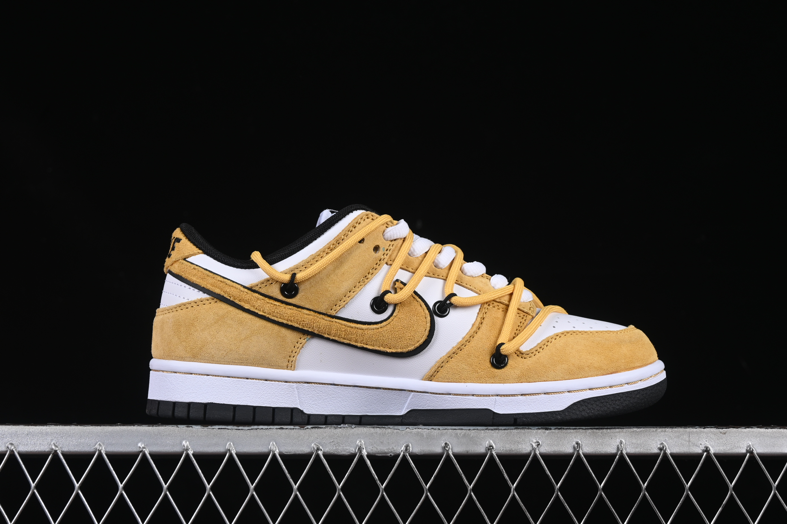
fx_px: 1639
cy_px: 262
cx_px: 394
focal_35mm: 75
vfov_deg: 18.2
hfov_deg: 27.0
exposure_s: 1/80
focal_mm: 50
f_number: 8
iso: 160
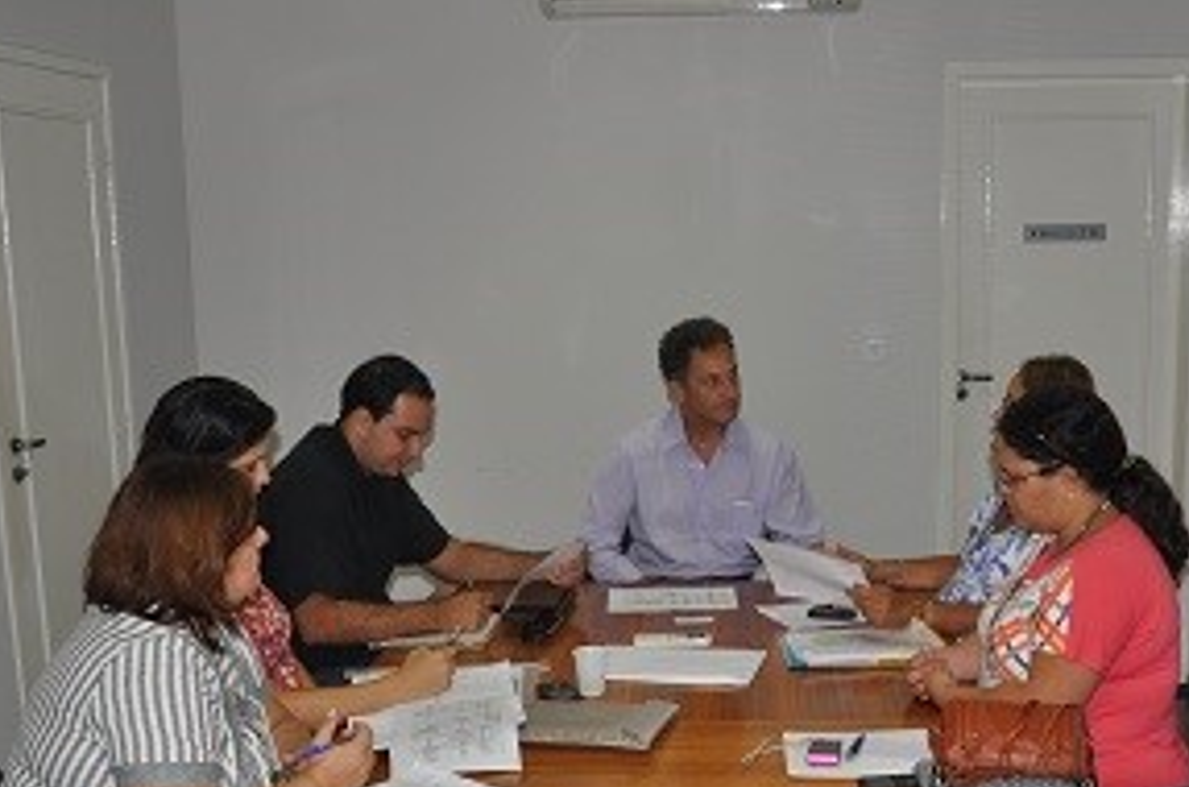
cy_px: 549
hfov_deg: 43.6
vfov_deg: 29.4
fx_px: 1483
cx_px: 671
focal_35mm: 45
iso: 200
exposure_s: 1/60
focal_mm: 18
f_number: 3.5
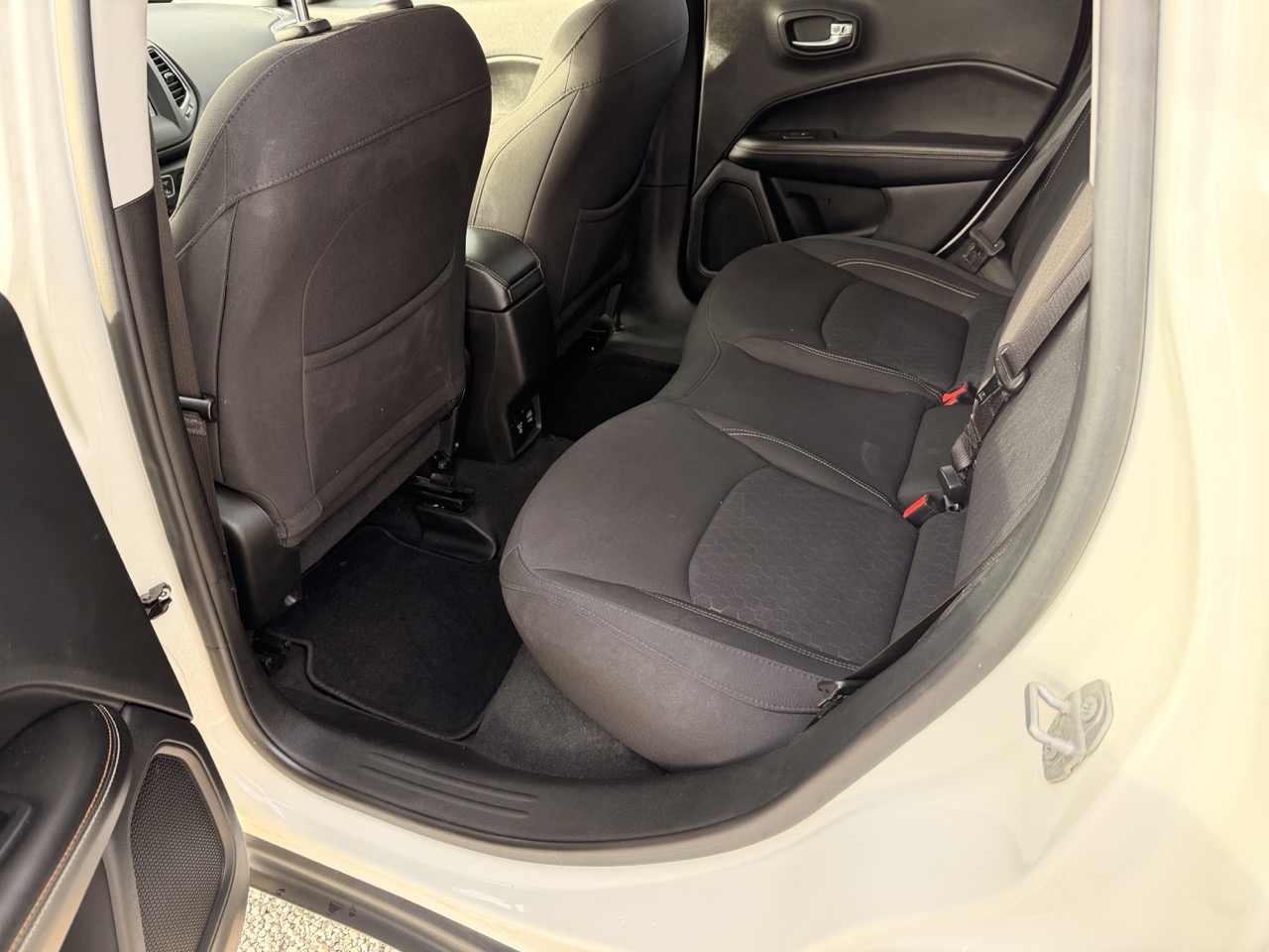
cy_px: 476
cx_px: 634
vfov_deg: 56.8
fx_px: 880
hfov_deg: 71.6
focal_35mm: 24
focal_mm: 6.76
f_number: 1.78
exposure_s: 1/211
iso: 125
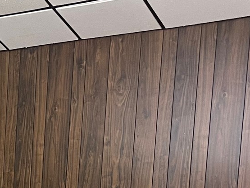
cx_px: -27
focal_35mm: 96
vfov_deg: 14.3
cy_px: 286
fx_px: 693
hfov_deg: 19.6
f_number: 1.6
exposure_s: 1/60
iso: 320
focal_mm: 4.2
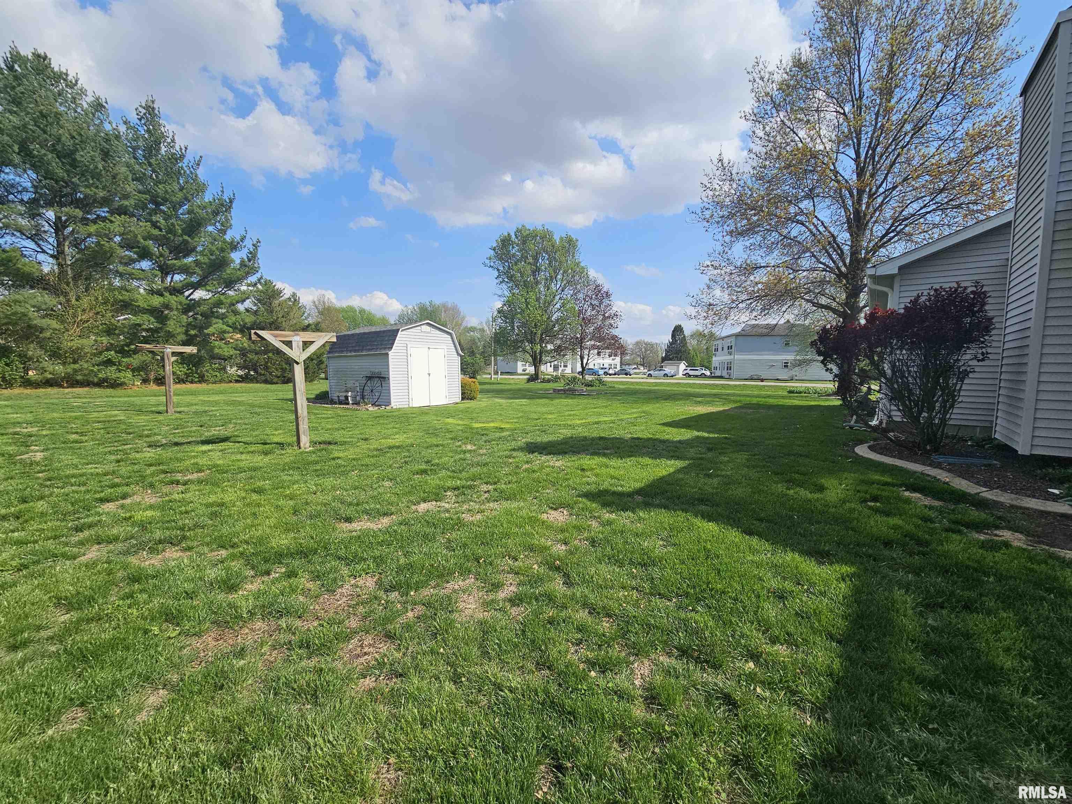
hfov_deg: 106.2
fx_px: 403
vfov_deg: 89.9
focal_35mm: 13
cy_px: 402
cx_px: 536
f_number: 2.2
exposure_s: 1/2805
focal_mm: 2.2
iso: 50
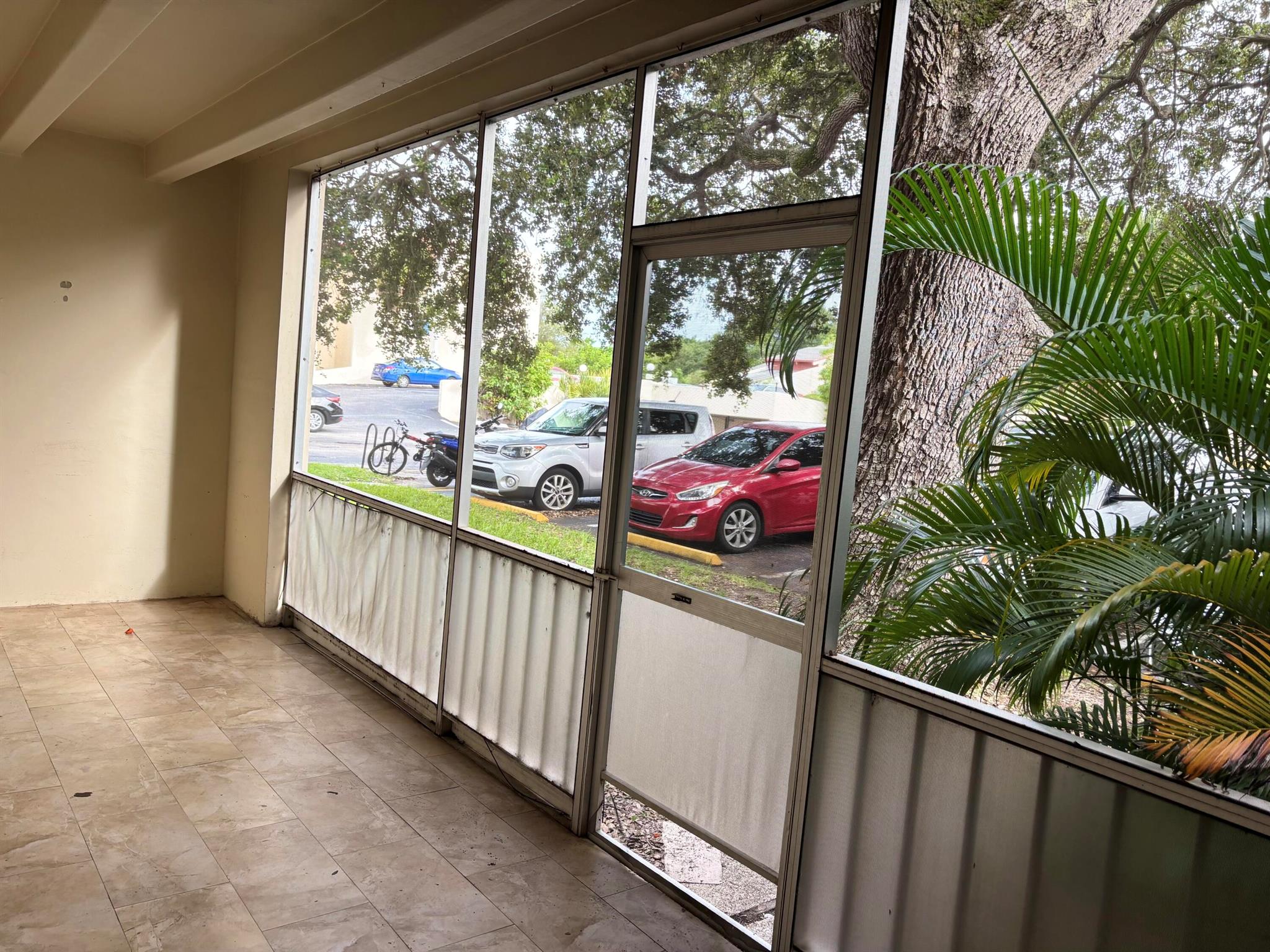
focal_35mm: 26
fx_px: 954
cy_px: 476
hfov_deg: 67.3
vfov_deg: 53.1
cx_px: 635
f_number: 1.6
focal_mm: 5.96
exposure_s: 1/121
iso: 50
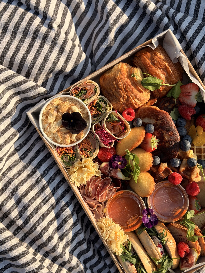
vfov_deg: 39.7
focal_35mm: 48
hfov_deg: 30.3
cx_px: 102
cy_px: 136
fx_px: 379
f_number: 1.78
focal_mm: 6.76
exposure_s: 1/2865
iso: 64
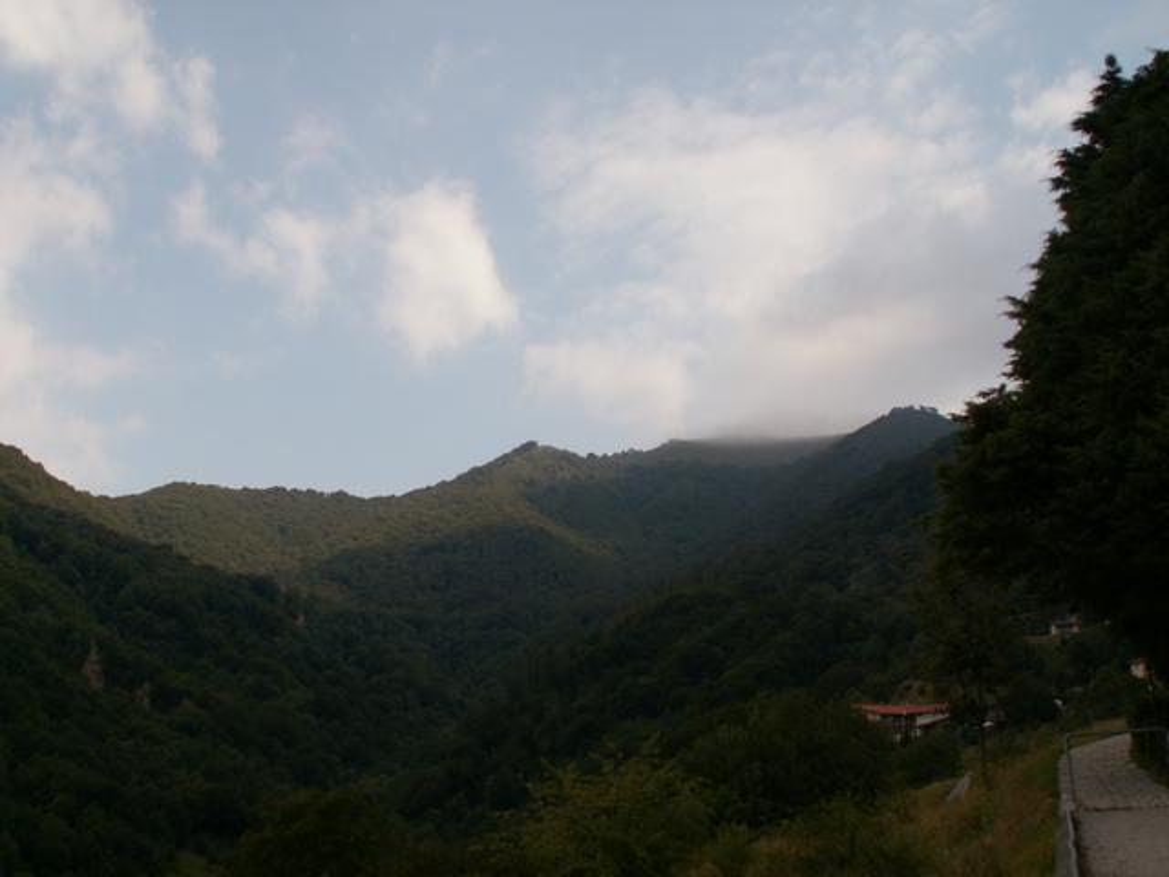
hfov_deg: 52.6
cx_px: 584
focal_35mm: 35
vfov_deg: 40.7
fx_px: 1182
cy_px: 438
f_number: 6.3
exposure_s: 1/200
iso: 50
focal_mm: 5.86
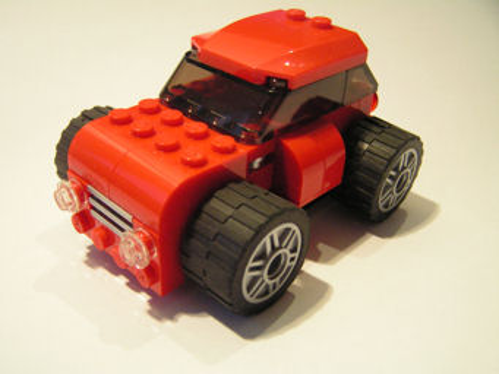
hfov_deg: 49.0
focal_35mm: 38
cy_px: 187
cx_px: 250
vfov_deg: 37.7
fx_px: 548
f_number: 2.8
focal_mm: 6.3
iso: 200
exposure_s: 1/20
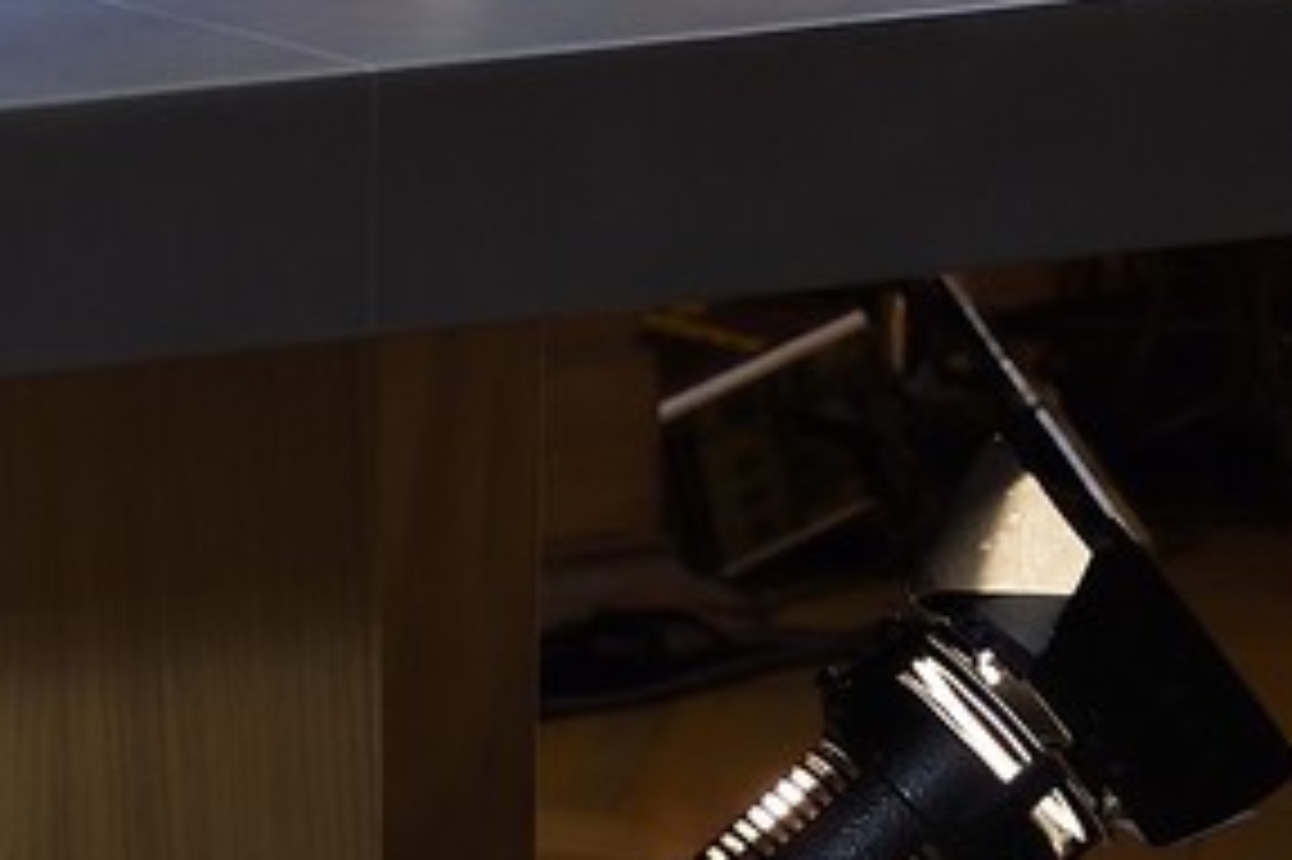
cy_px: -1472
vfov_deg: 4.7
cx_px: -1670
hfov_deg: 7.0
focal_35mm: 279
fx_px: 10007
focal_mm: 50
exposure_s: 1/50
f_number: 5.6
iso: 1600
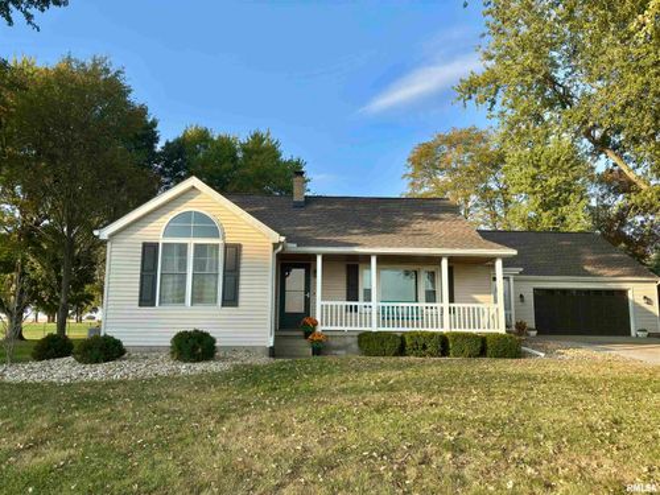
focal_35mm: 26
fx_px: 496
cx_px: 330
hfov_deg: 67.3
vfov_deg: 53.1
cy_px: 248
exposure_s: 1/2151
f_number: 1.6
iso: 50
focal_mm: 5.96
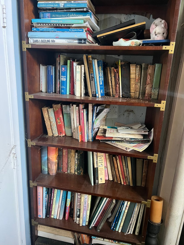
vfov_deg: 67.3
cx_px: 92
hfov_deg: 53.1
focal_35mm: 26
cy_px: 122
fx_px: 184
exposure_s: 1/60
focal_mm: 5.7
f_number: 1.5
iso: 400
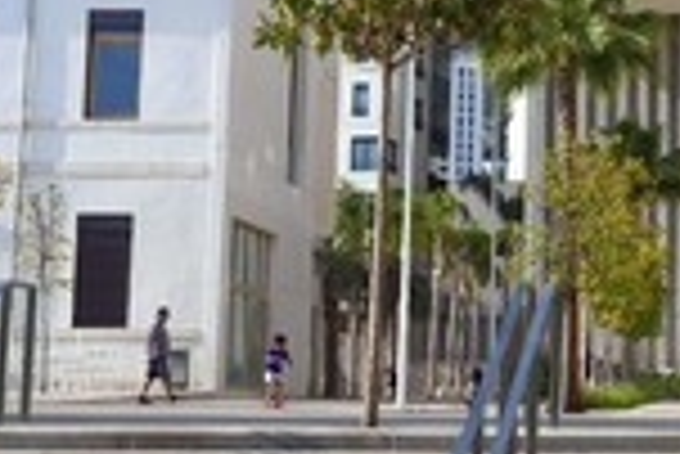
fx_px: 2099
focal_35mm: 111
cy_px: 108
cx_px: 662
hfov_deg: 18.0
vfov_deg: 12.3
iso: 200
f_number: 10
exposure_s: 1/250
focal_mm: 40
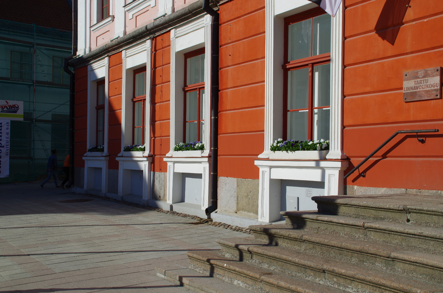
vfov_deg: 31.8
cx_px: 222
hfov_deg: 46.5
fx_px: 516
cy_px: 146
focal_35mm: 42
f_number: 14
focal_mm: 28
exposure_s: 1/200
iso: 100
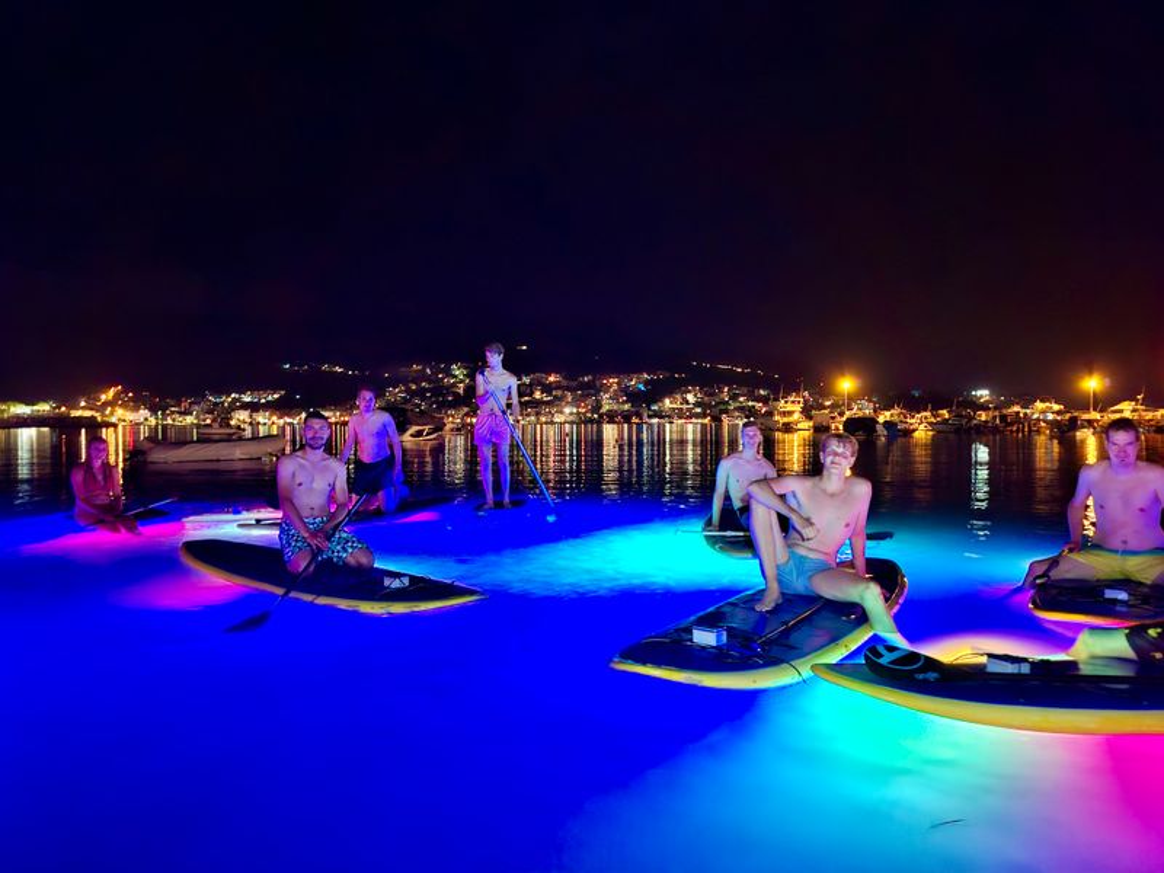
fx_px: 773
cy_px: 436
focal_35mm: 23
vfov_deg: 58.9
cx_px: 582
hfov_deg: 73.9
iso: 1250
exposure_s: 1/10
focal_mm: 5.54
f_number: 1.8
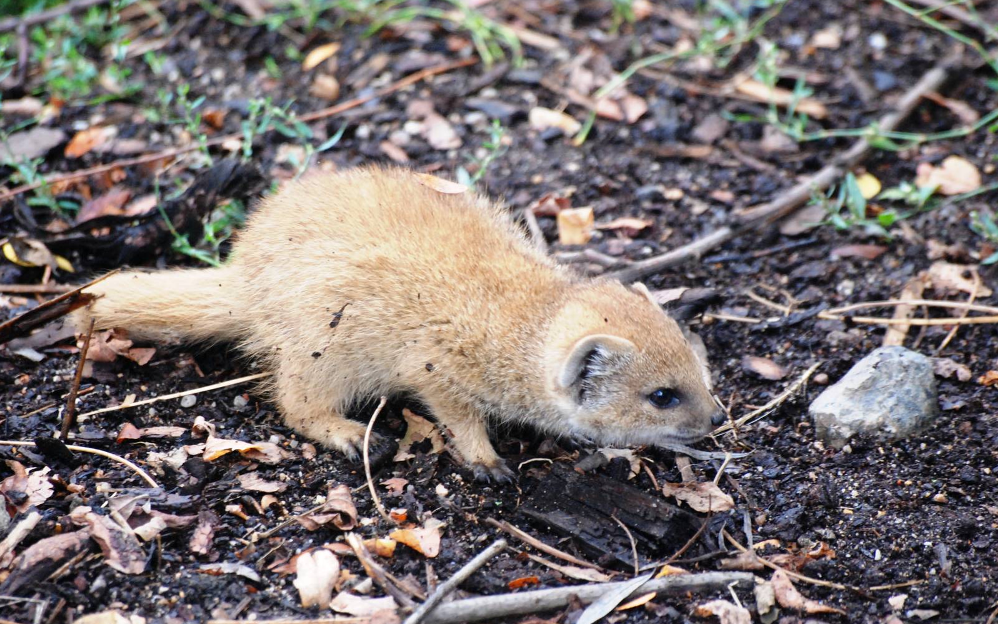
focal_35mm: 414
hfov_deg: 5.1
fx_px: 11260
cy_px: 312
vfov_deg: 3.2
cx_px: 499
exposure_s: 1/160
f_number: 6.3
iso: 1000
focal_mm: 270
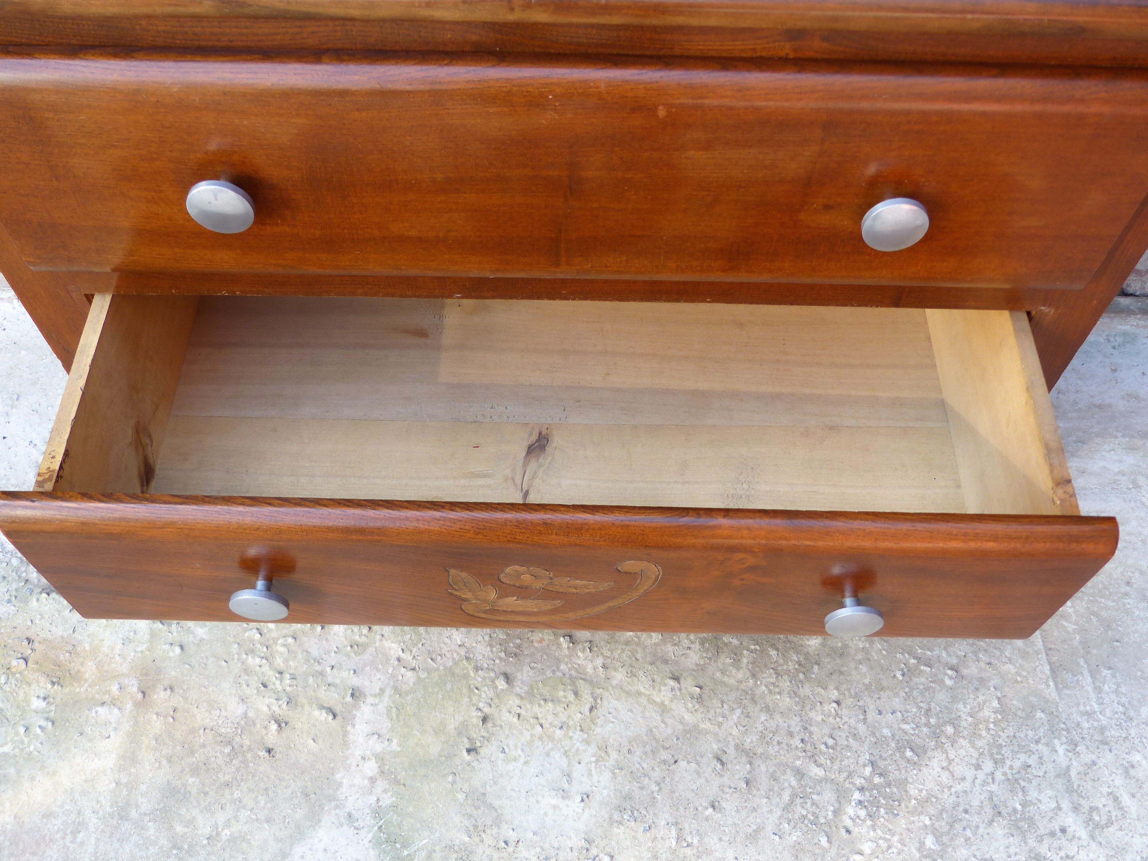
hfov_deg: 56.8
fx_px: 1061
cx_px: 574
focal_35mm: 32
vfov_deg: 44.2
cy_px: 430
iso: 100
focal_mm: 5.6
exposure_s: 1/125
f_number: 2.8
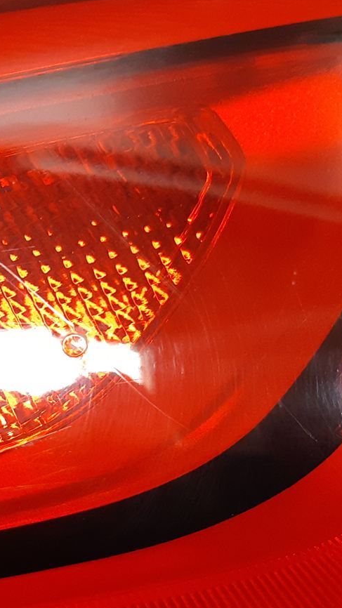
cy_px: 371
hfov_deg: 17.3
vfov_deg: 31.3
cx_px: -41
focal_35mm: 67
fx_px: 1080
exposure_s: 1/50
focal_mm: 3.93
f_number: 1.7
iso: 250
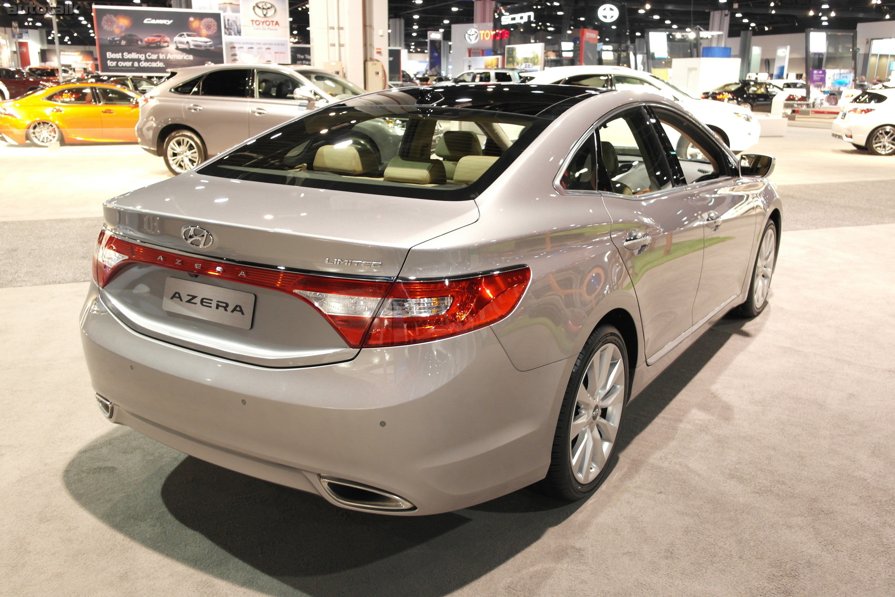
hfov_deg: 61.9
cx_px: 448
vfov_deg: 43.6
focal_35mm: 30
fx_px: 746
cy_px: 298
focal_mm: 20
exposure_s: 1/20
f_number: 3.5
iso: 800
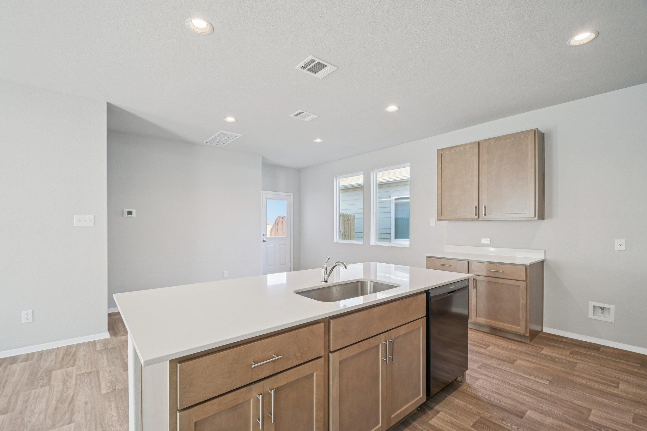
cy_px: 216
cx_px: 324
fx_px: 270
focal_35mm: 15
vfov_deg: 77.3
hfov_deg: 100.4
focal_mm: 10
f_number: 8
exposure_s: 1/10
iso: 400
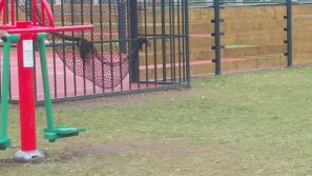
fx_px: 1307
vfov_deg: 7.7
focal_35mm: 158
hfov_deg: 13.5
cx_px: 262
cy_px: 102
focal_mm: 7.9
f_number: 4.7
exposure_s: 1/100
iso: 80
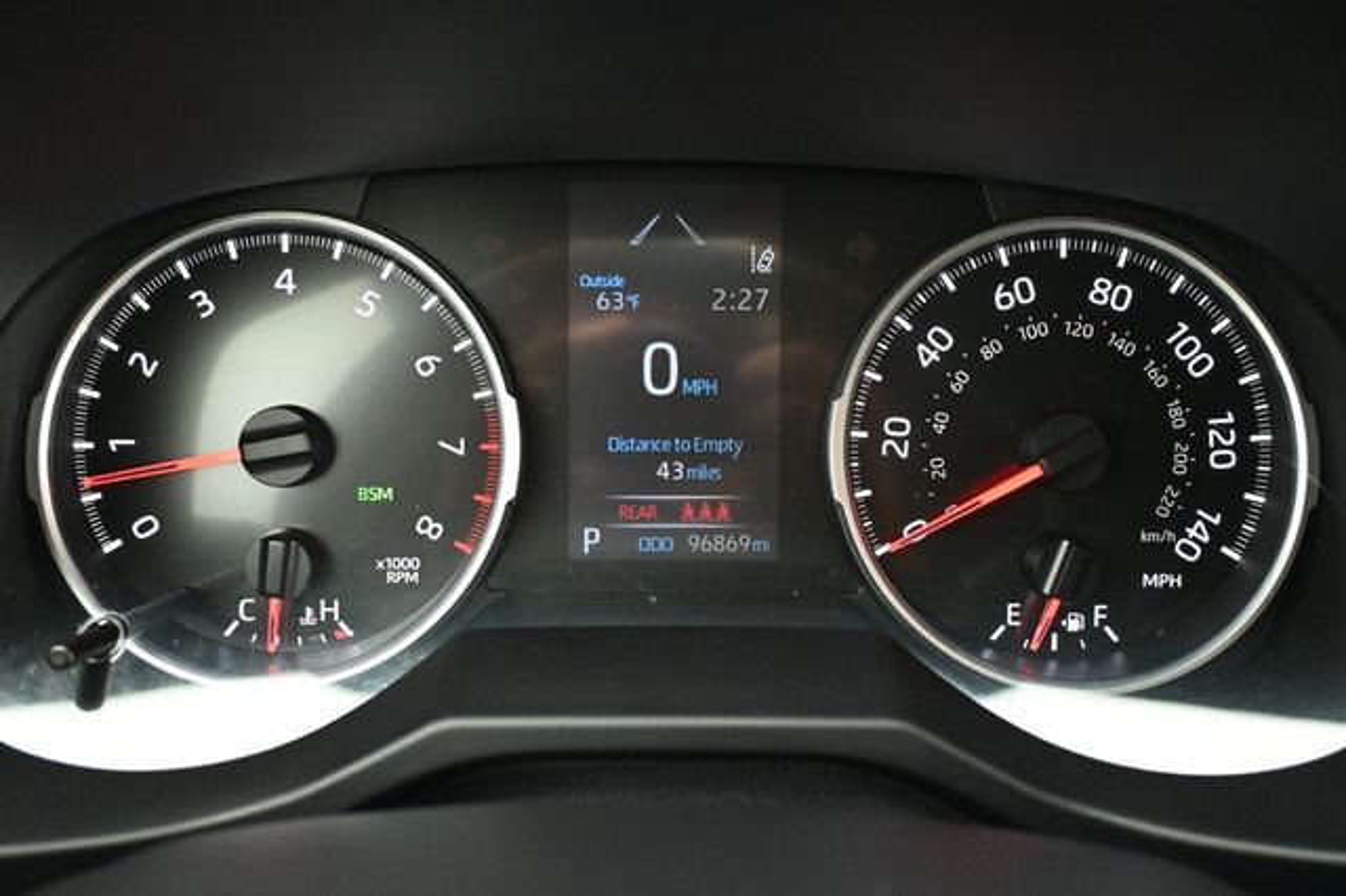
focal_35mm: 32
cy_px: 448
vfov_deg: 40.8
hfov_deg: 58.4
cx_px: 673
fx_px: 1205
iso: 3200
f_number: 4
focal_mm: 21.5
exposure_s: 1/60
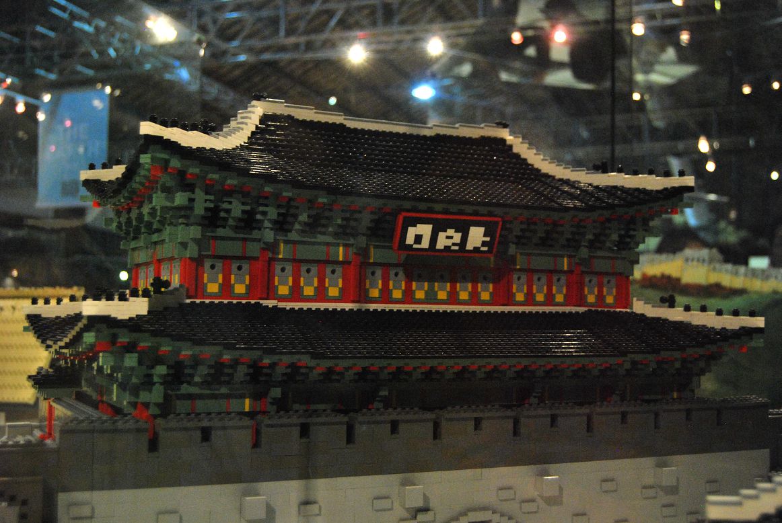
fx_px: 1011
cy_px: 262
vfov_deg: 29.0
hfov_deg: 42.3
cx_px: 391
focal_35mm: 46
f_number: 4.5
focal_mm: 31
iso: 800
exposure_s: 1/25
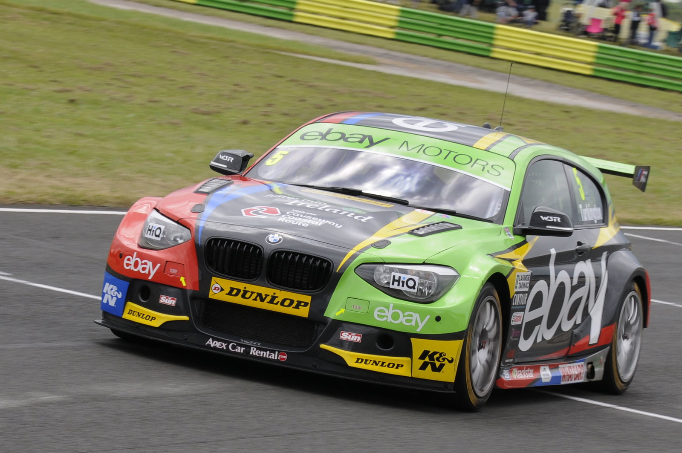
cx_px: 341
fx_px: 1987
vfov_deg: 13.0
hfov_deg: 19.5
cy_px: 226
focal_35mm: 105
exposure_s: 1/400
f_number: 7.1
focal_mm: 70
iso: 200
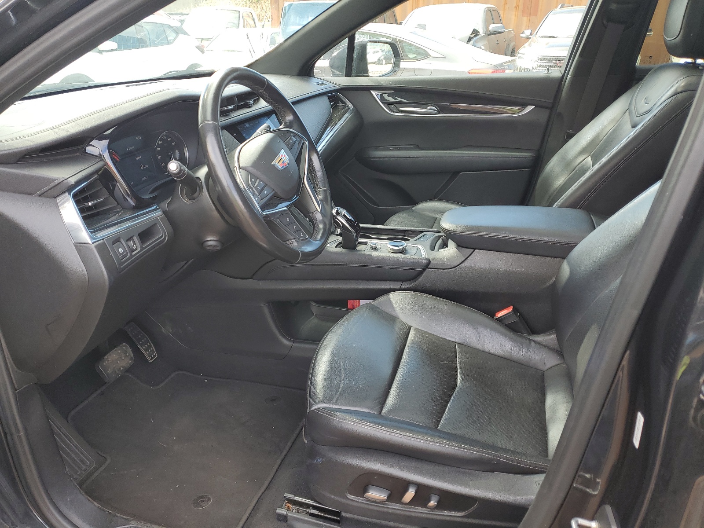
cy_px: 264
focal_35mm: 26
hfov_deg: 67.3
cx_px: 352
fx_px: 529
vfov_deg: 53.1
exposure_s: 1/227
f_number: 1.5
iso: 50
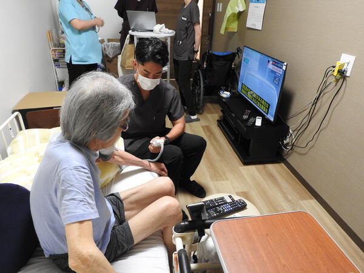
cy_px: 136
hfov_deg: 71.6
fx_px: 252
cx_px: 182
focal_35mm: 24
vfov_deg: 56.8
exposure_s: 1/20
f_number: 3.8
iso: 400
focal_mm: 4.3
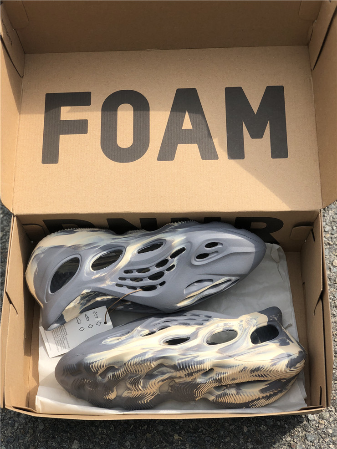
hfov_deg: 28.0
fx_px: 675
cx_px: 168
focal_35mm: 52
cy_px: 224
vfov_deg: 36.8
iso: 16
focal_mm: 6
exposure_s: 1/640
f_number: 2.4
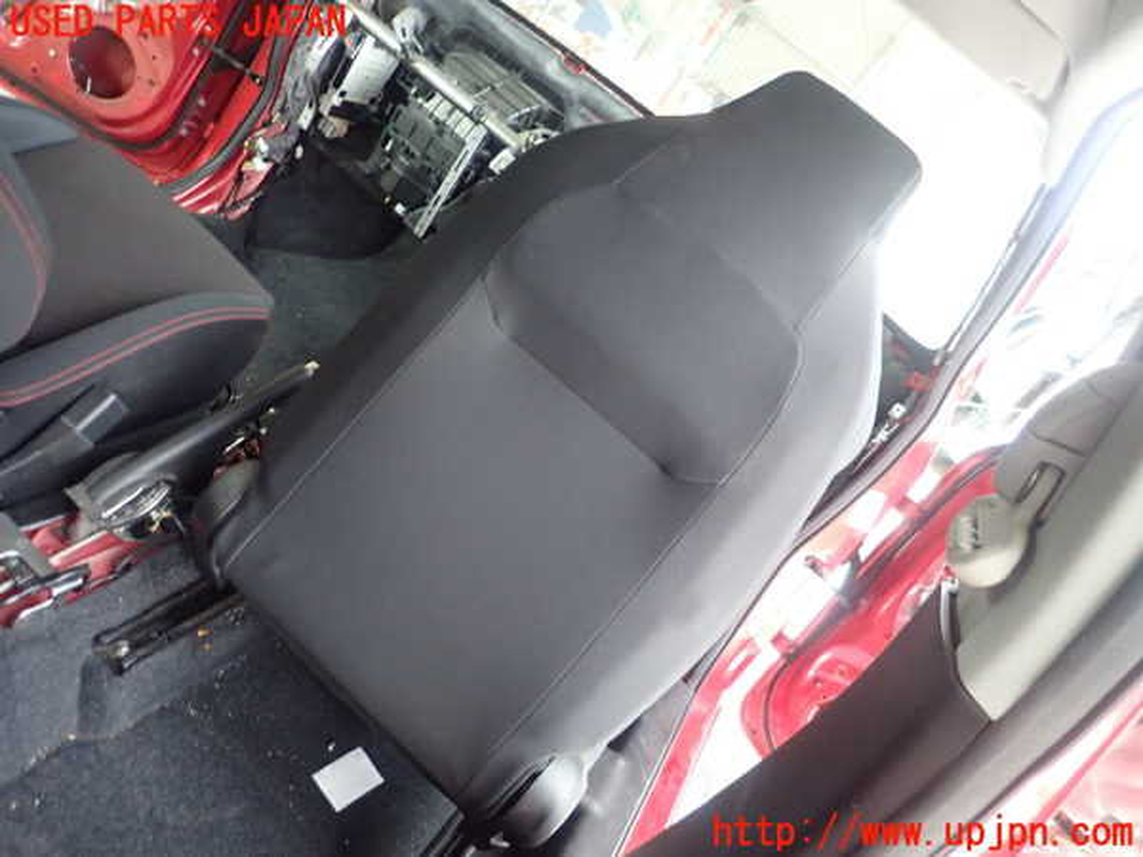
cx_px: 572
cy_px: 428
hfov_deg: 69.4
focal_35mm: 25
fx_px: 825
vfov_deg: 54.9
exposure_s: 1/30
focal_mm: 4.5
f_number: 2
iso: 640
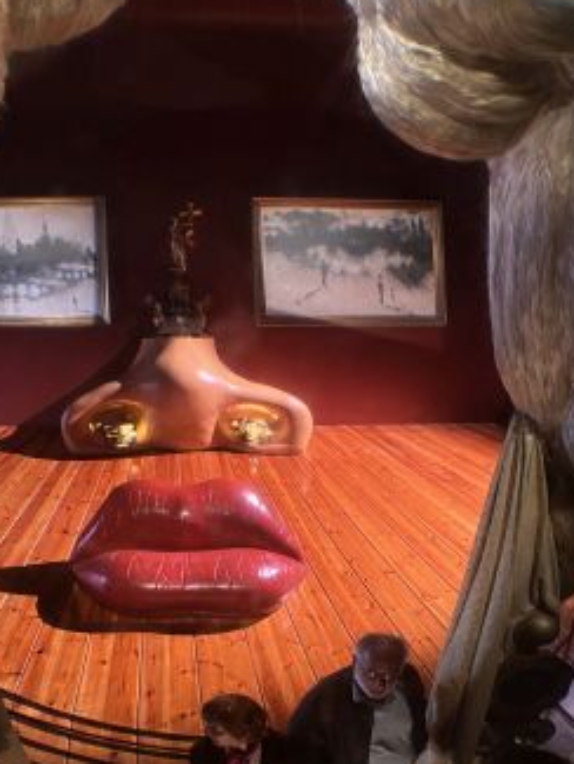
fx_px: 972
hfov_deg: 32.7
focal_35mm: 44
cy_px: 240
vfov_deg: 42.2
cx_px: 208
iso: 500
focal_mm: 5.7
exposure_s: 1/39
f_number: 1.5
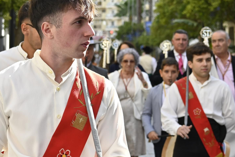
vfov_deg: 10.1
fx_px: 888
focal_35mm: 136
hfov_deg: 15.1
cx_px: 97
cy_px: 105
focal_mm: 50
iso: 250
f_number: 5.6
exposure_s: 1/400
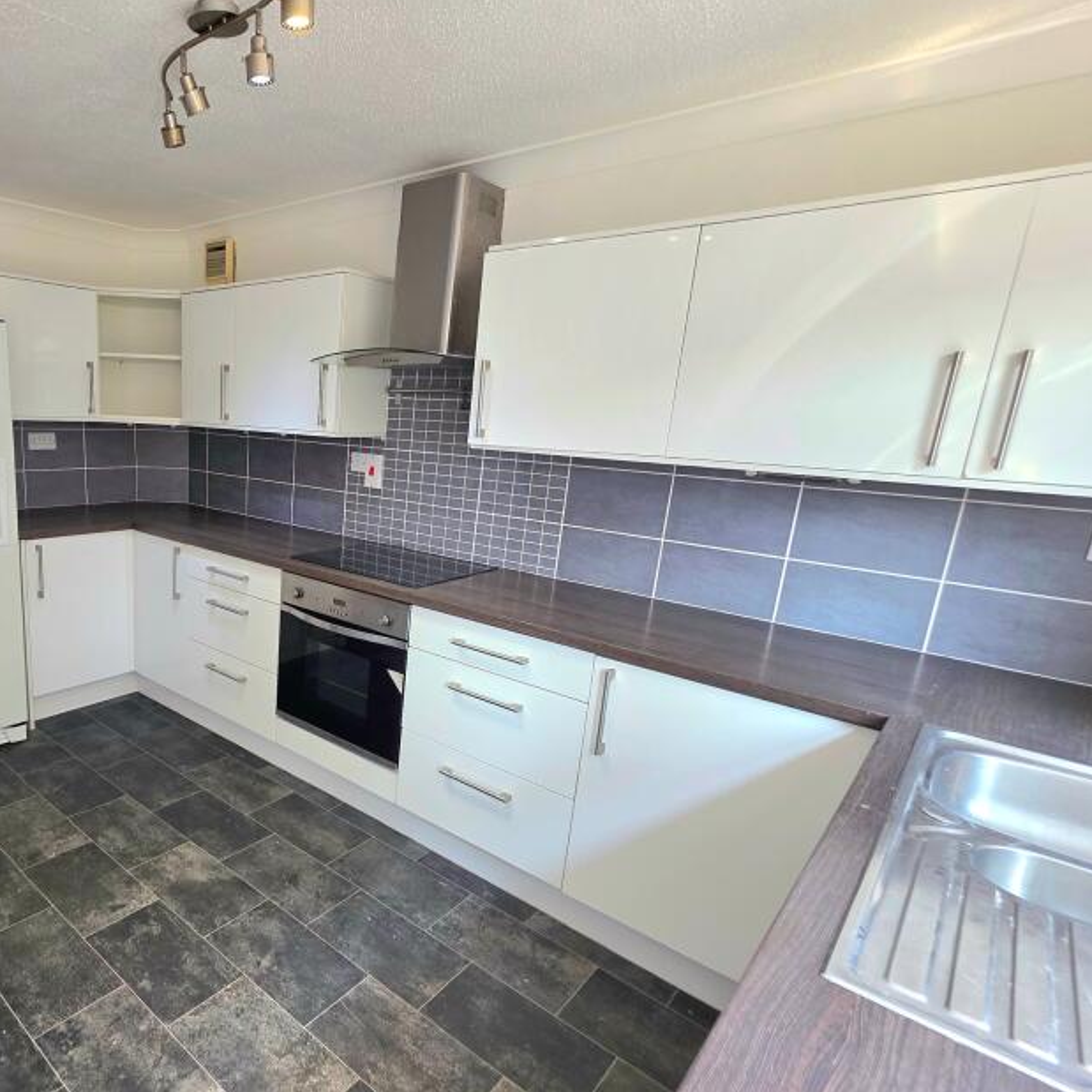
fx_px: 678
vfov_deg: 77.6
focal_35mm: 19
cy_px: 587
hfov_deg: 73.0
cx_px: 293
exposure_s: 1/101
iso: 100
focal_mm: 2.2
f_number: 1.9
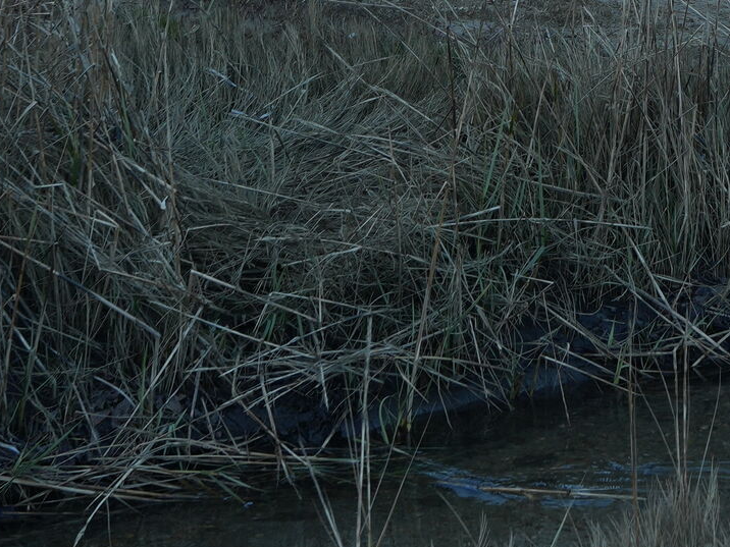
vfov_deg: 7.1
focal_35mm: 203
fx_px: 4281
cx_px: 753
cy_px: -505
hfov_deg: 9.7
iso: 100
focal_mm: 35
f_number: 6.3
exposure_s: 1/80
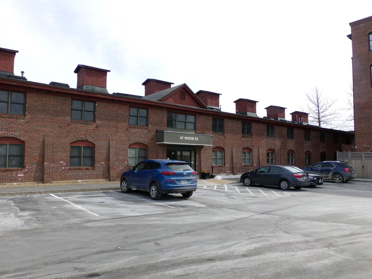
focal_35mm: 26
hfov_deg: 67.3
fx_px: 279
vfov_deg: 53.1
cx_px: 186
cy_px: 140
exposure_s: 1/550
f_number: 7.52
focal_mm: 4.7
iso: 200
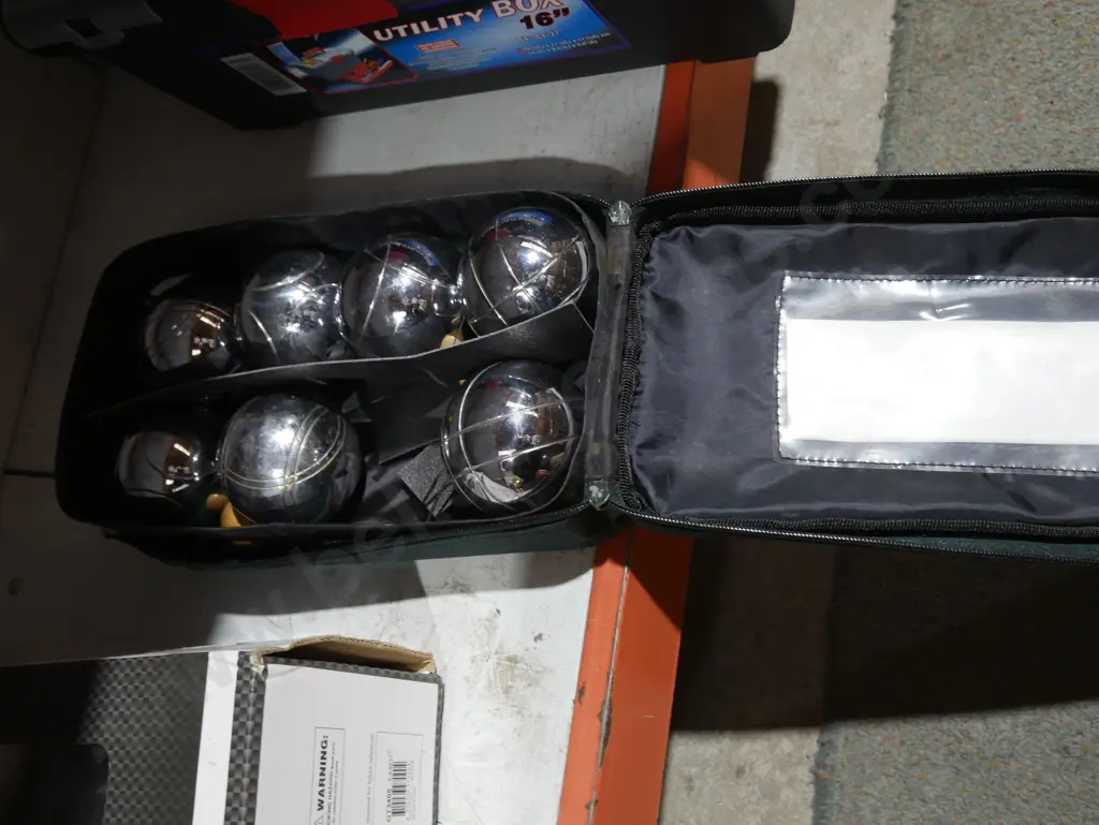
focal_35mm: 36
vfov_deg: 39.7
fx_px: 1143
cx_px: 550
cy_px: 412
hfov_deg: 51.3
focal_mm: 18
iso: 640
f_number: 4
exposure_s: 1/60
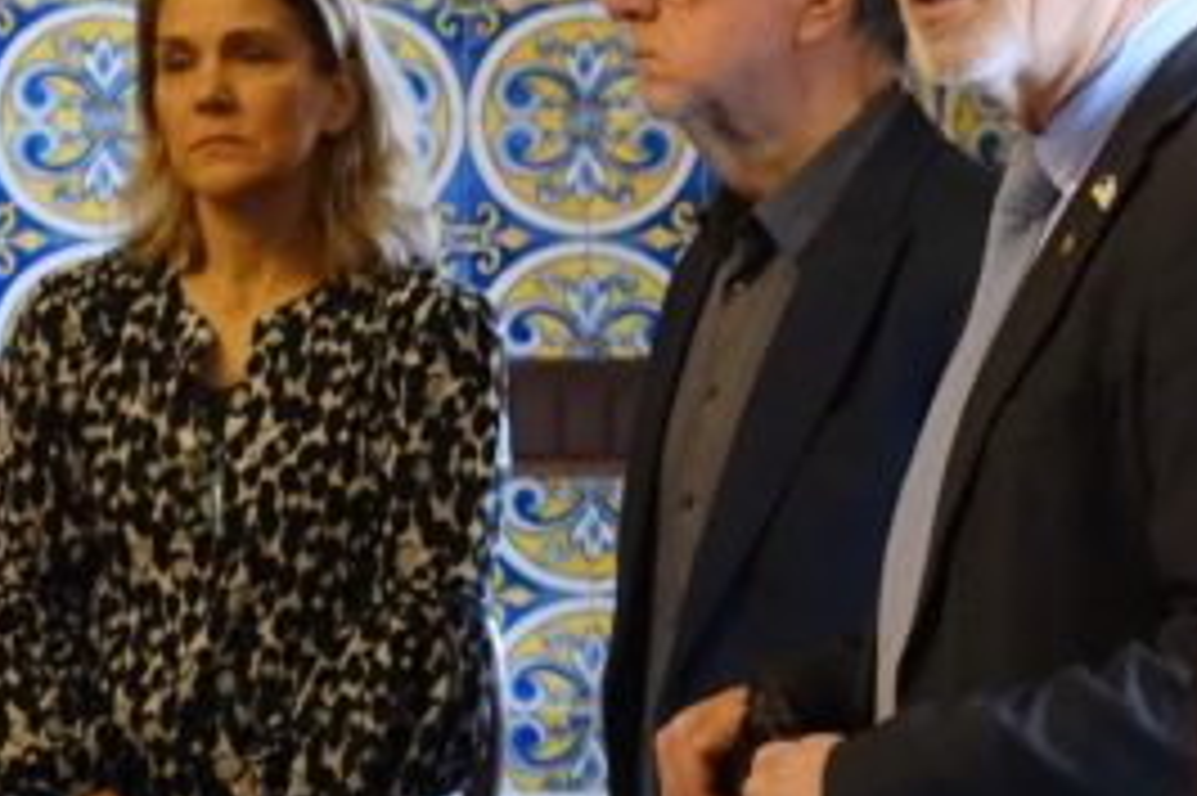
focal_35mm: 225
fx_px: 7476
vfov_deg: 6.1
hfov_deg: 9.1
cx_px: 1377
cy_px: 130
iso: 2000
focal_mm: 30.3
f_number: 3.2
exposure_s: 1/200
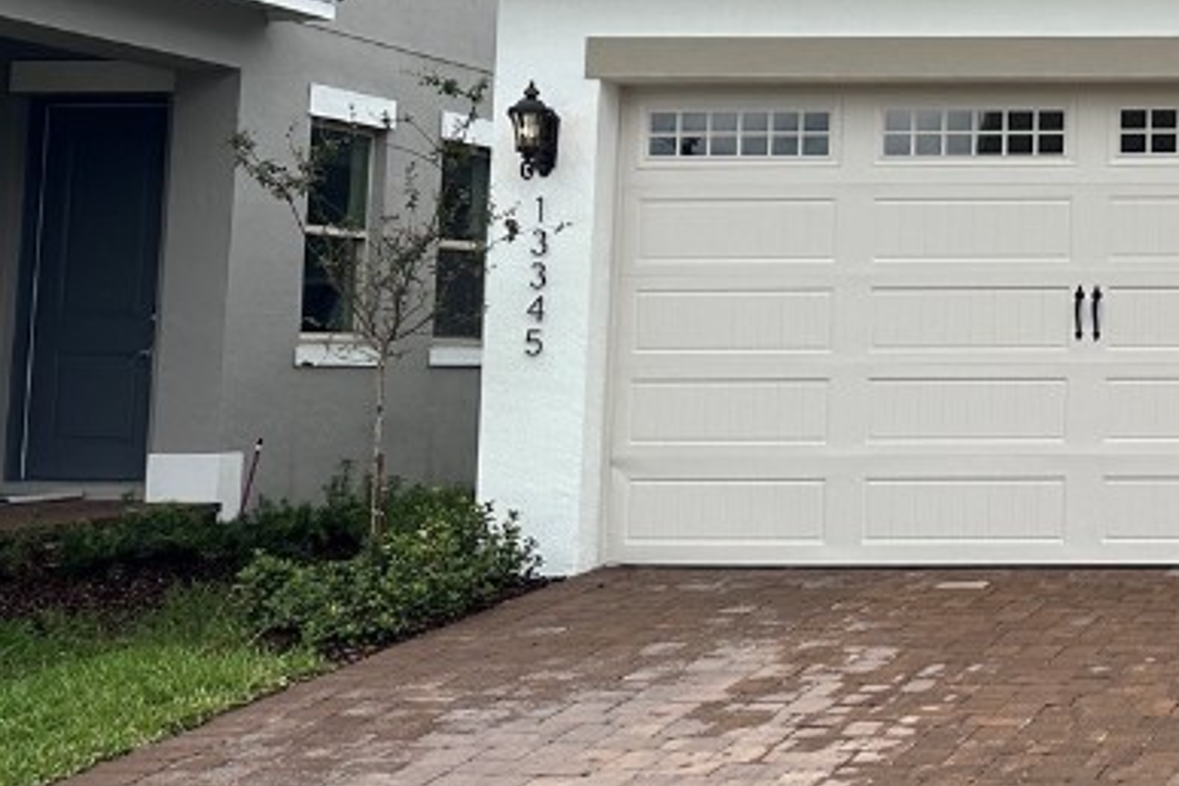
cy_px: 131
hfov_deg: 26.6
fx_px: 2161
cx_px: 1459
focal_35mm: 66
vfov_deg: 20.3
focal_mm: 6.86
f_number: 1.78
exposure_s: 1/2967
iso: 80
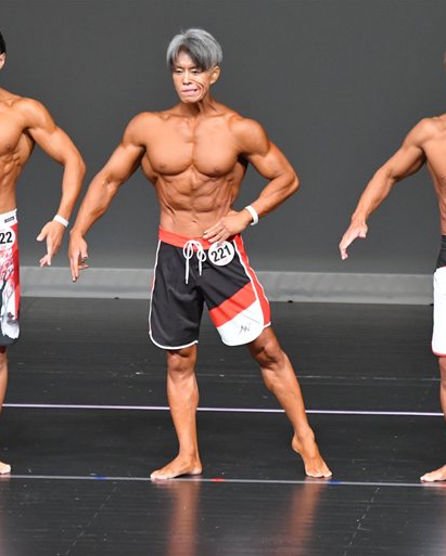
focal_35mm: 446
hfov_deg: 3.5
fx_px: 7352
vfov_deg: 4.3
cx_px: 272
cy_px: 277
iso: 5000
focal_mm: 210
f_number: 5.6
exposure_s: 1/400
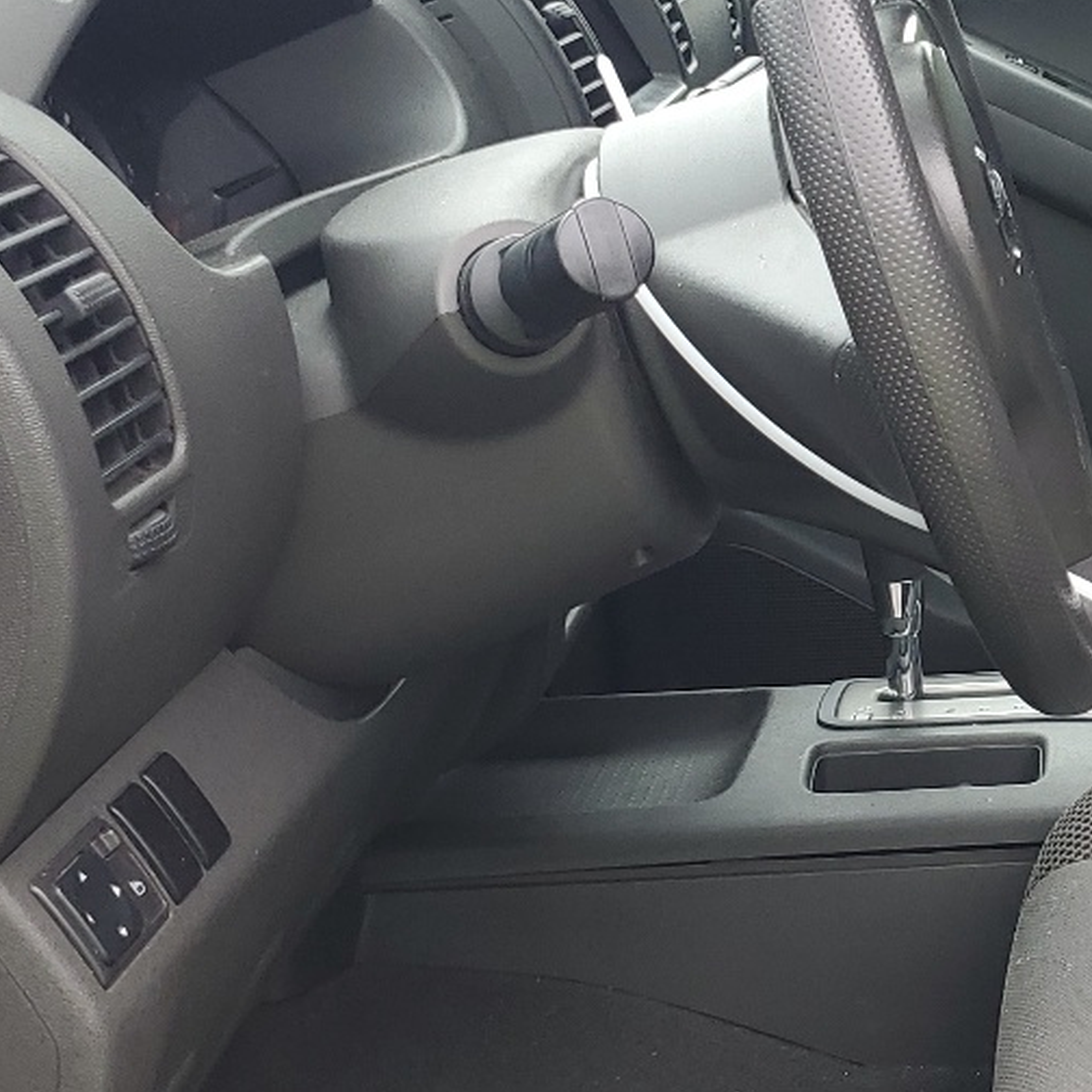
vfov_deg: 23.7
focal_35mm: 73
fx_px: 2605
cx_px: 1313
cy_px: 563
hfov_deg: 21.9
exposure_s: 1/227
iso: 50
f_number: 1.5
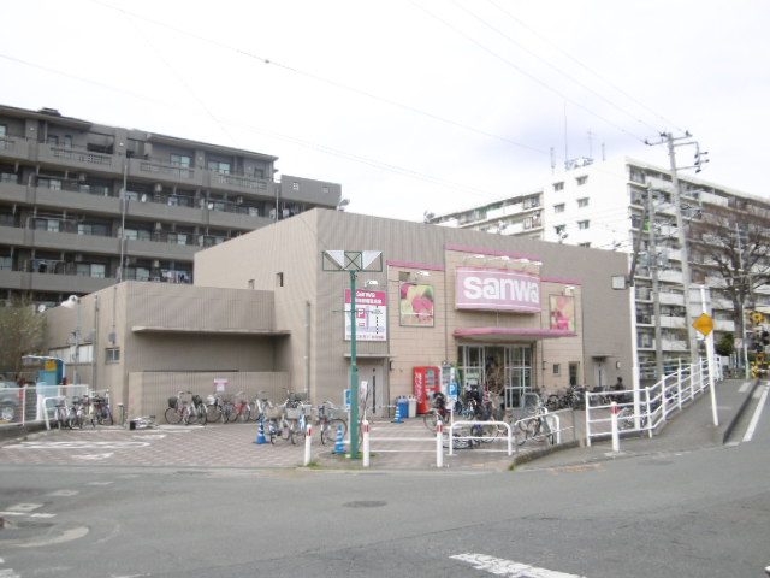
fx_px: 712
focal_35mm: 32
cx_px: 385
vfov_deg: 44.2
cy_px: 289
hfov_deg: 56.8
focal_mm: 5.8
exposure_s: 1/400
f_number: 3.5
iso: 100
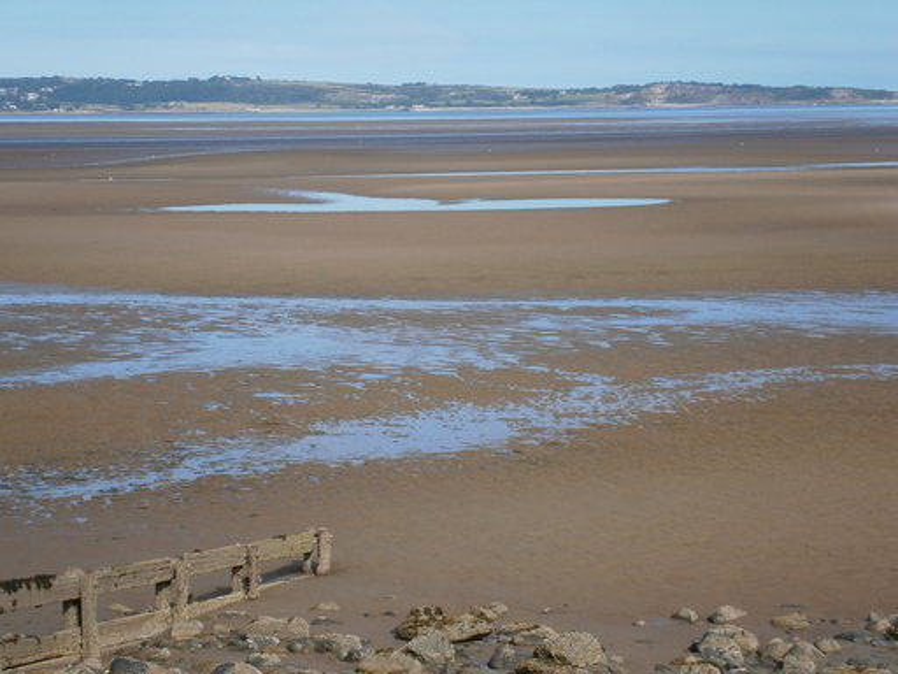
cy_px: 337
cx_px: 449
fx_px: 2620
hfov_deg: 19.4
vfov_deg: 14.6
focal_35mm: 101
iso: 80
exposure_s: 1/500
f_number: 5.4
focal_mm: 17.8
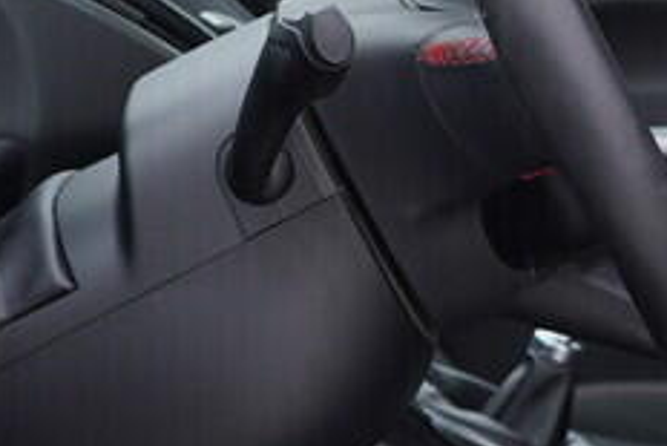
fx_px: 2948
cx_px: 949
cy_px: -85
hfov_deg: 12.4
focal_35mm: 159
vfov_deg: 8.6
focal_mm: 24
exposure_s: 1/50
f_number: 3.2
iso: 125
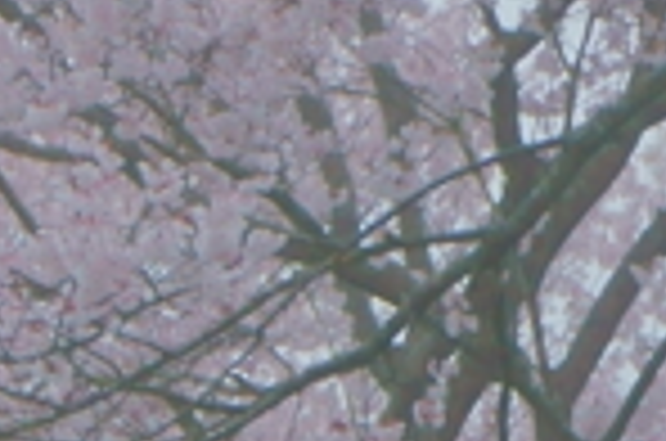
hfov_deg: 4.1
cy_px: 796
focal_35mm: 485
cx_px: -1328
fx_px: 8953
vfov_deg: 2.8
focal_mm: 70
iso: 400
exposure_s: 1/50
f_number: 4.5
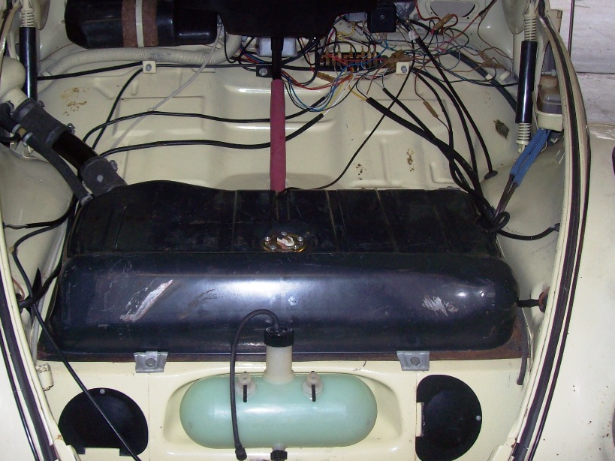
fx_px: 799
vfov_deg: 32.1
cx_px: 279
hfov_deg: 42.0
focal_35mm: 45
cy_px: 203
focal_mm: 6
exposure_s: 1/64
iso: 80
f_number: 2.7
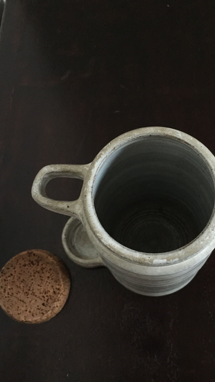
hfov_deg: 36.6
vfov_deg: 61.0
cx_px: 124
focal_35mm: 32
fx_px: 324
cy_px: 192
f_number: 2.2
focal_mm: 4.15
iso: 320
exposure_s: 1/17
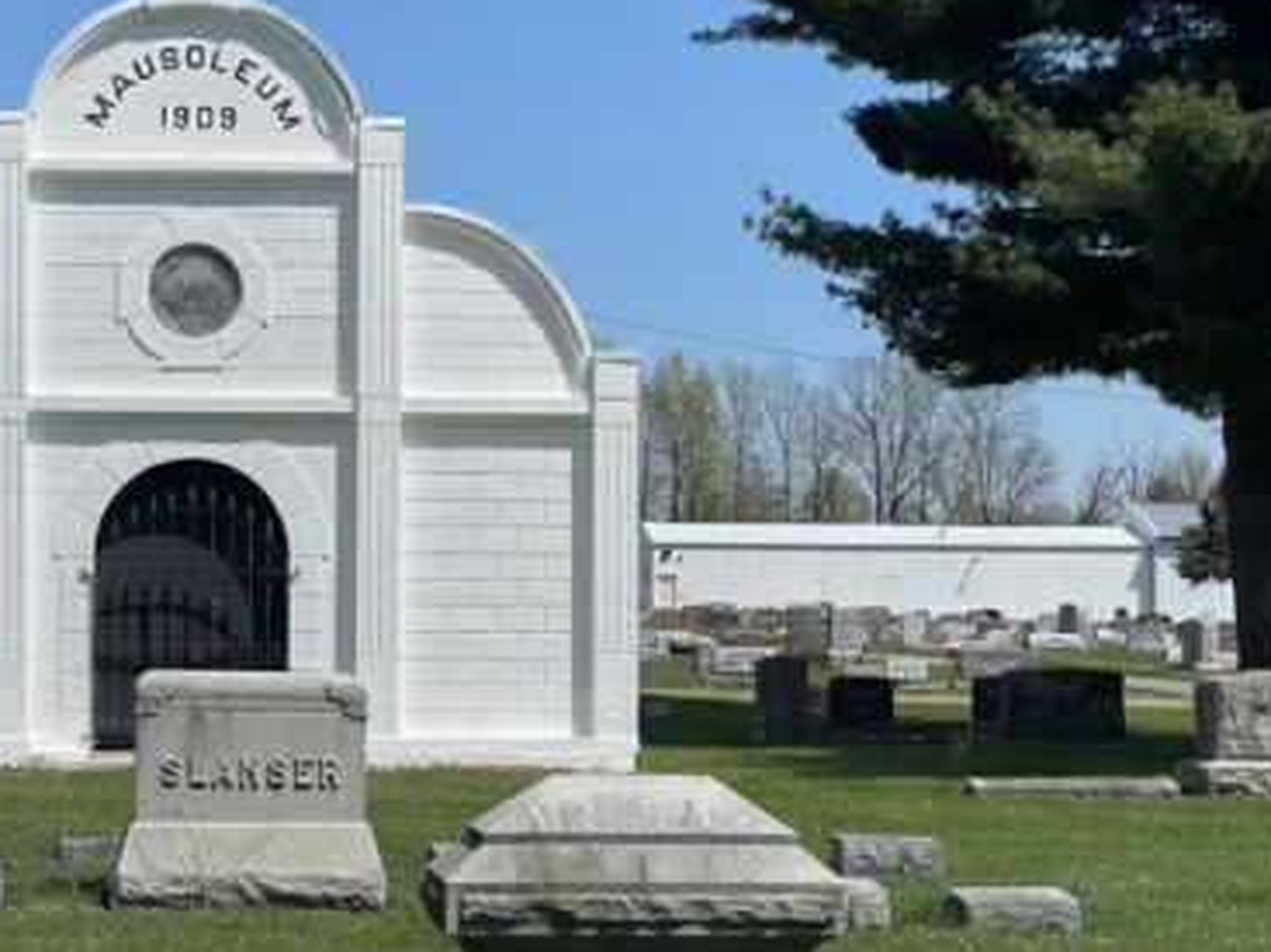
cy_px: 505
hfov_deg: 19.4
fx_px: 3707
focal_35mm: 101
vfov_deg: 14.6
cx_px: 364
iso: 25
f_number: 2
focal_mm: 6
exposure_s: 1/2398
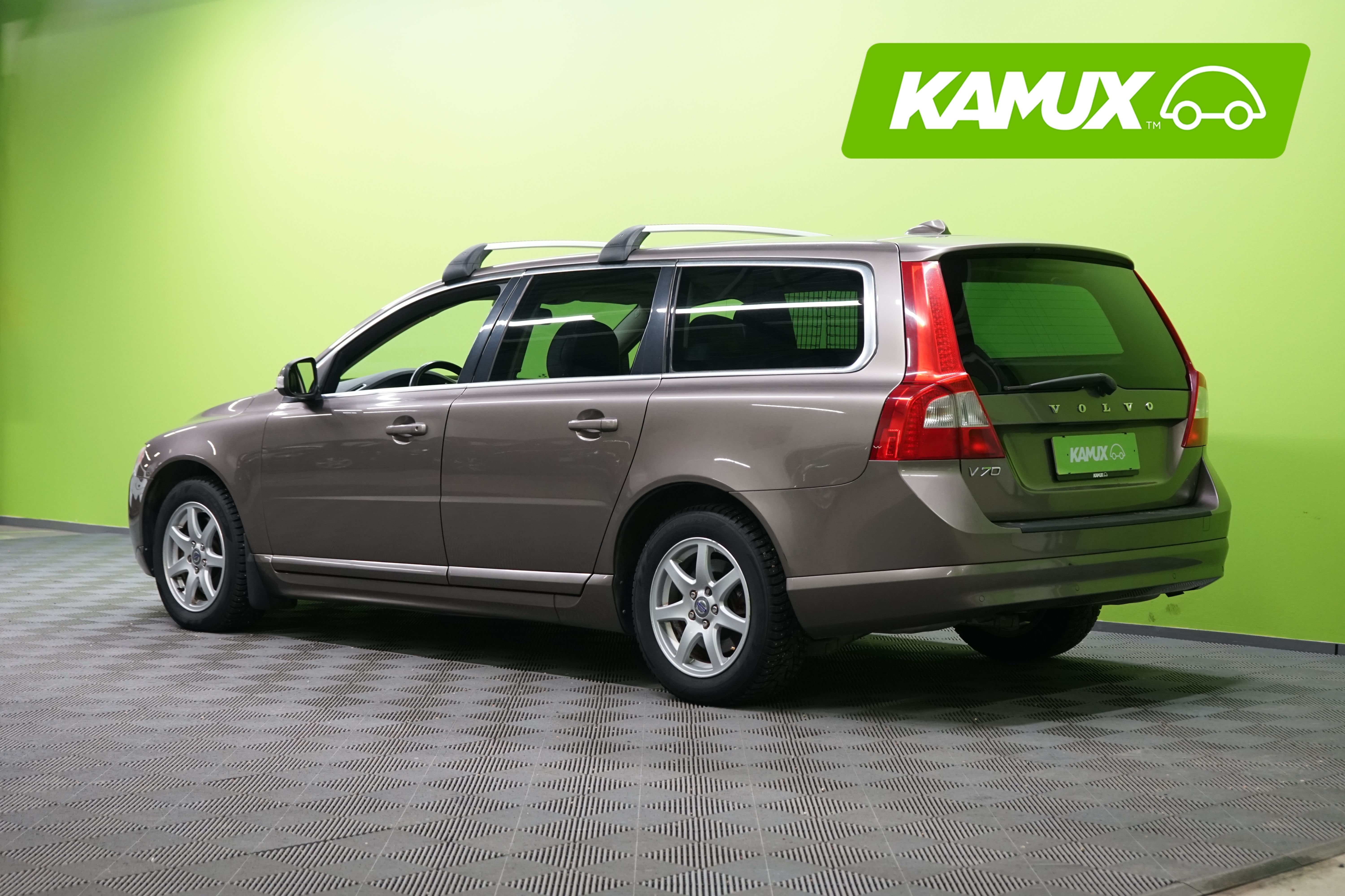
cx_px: 672
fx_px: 2241
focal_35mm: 60
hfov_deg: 33.4
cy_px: 448
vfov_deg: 22.6
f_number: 5
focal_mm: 60
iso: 1250
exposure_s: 1/60
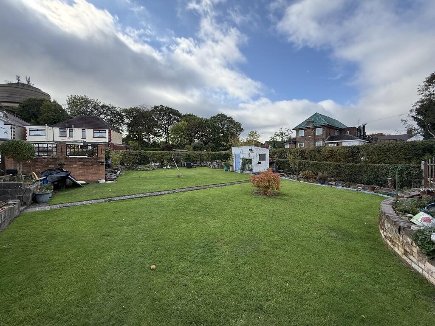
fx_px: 176
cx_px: 218
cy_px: 163
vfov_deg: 85.7
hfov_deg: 102.1
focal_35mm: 14
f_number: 2.2
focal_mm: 2.22
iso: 64
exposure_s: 1/1125
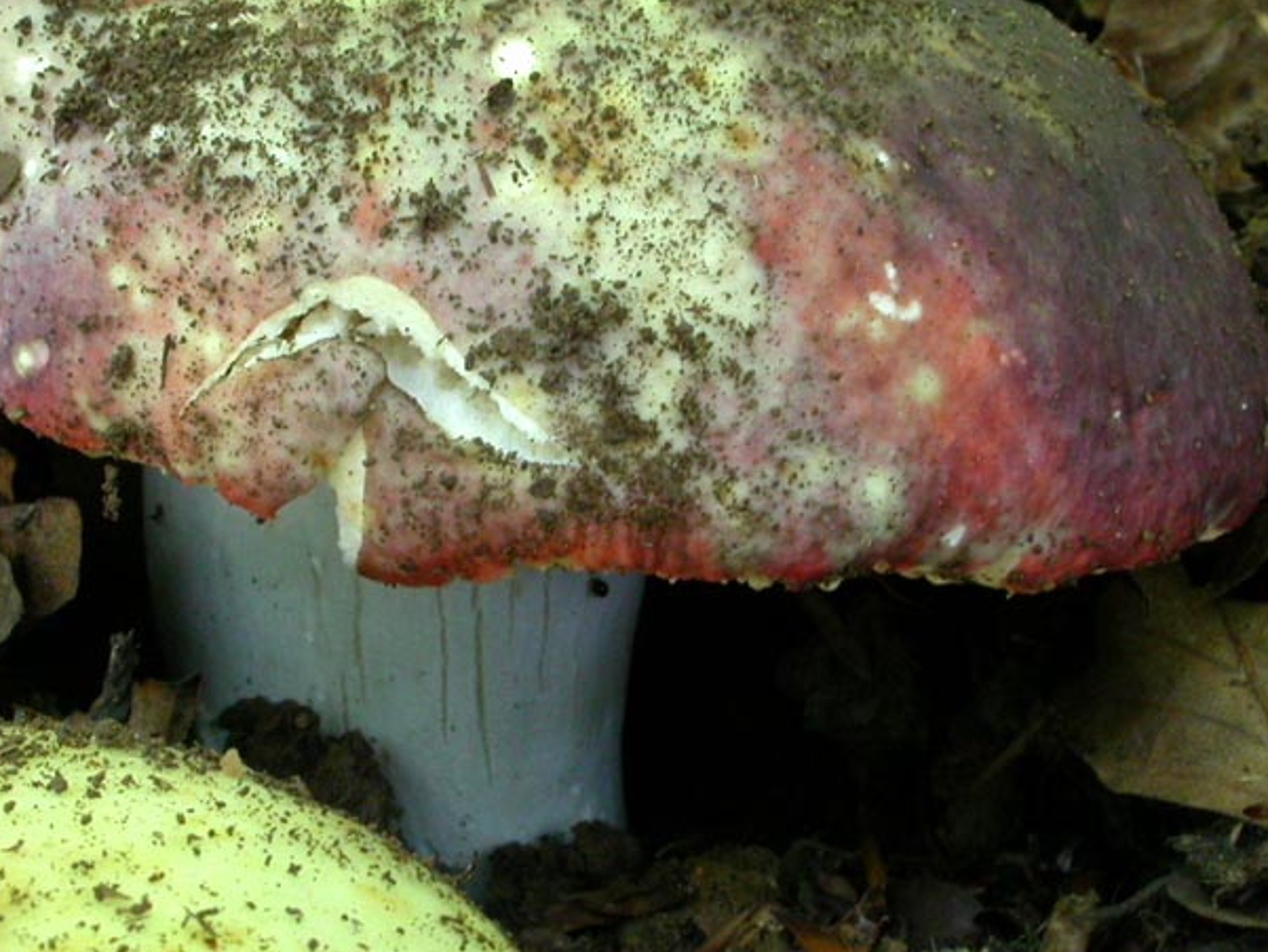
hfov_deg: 19.8
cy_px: 291
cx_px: 536
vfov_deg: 14.9
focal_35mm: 99
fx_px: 3627
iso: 200
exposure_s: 1/4
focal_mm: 14.6
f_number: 9.5
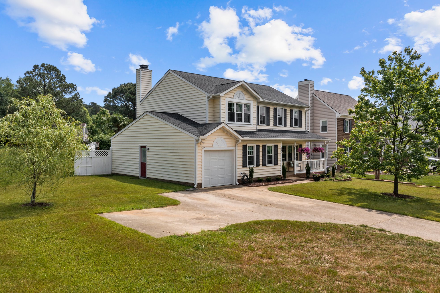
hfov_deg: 63.7
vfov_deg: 44.9
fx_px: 354
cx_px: 218
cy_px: 143
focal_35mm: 29
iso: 100
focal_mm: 10.26
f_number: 6.3
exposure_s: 1/640
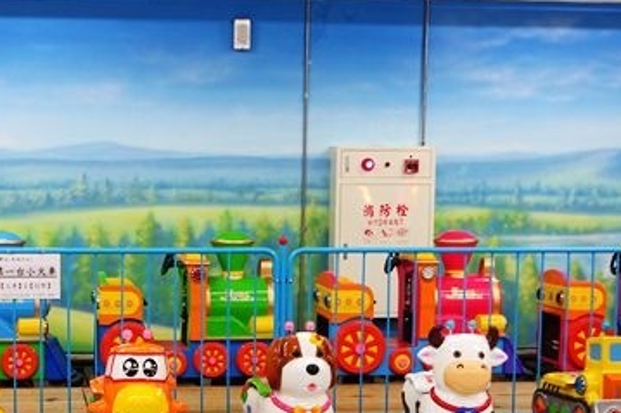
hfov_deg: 26.3
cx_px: 154
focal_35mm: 76
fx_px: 1310
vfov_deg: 17.8
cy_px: 314
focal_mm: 15.31
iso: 200
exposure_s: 1/50
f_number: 2.8
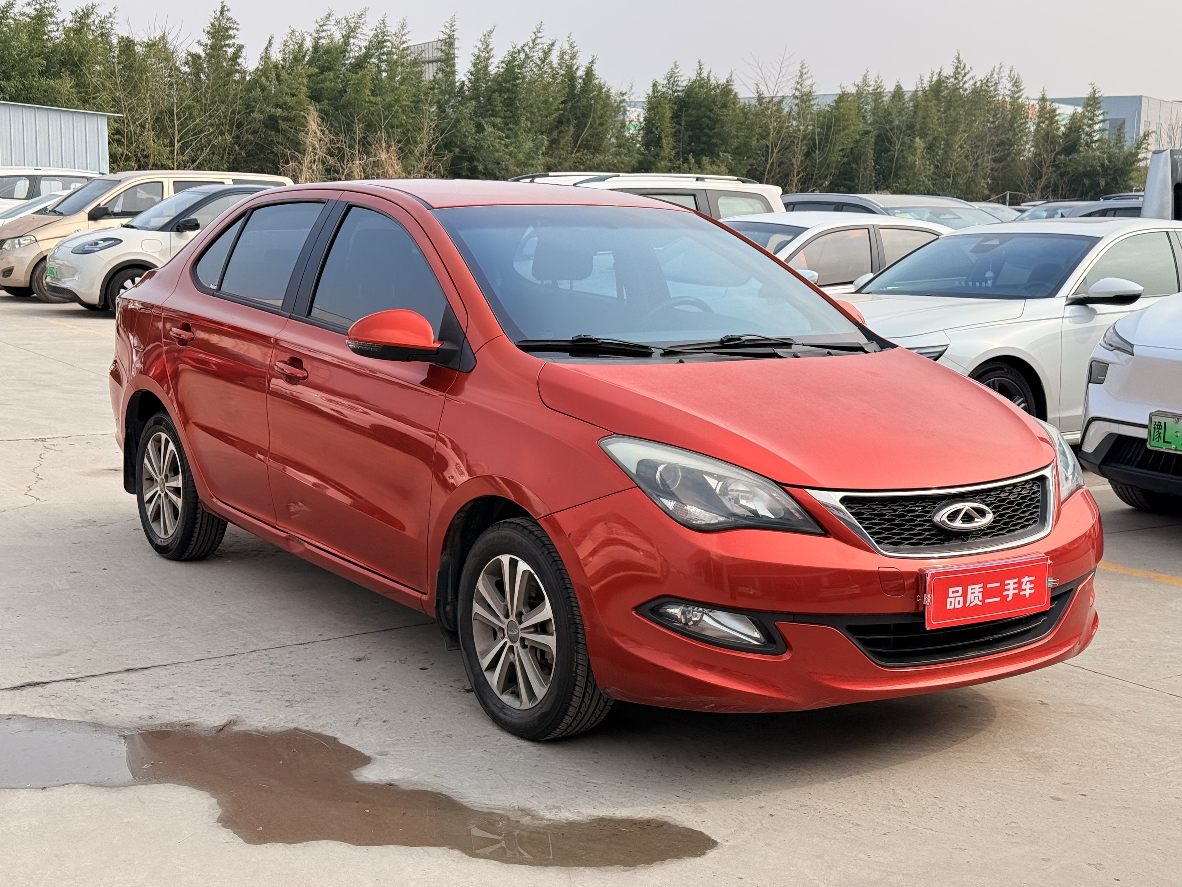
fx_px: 1639
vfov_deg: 30.3
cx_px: 591
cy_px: 444
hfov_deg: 39.7
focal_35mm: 48
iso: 64
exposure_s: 1/2976
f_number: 1.78
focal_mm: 6.76
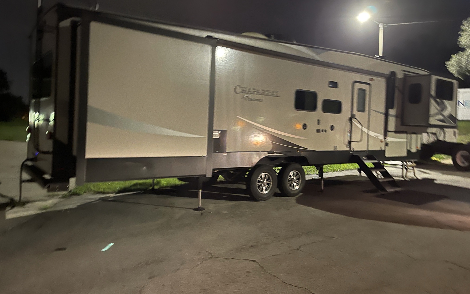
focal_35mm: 28
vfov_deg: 44.5
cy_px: 129
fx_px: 359
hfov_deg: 66.5
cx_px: 235
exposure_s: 1/9
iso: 640
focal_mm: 5.1
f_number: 1.6
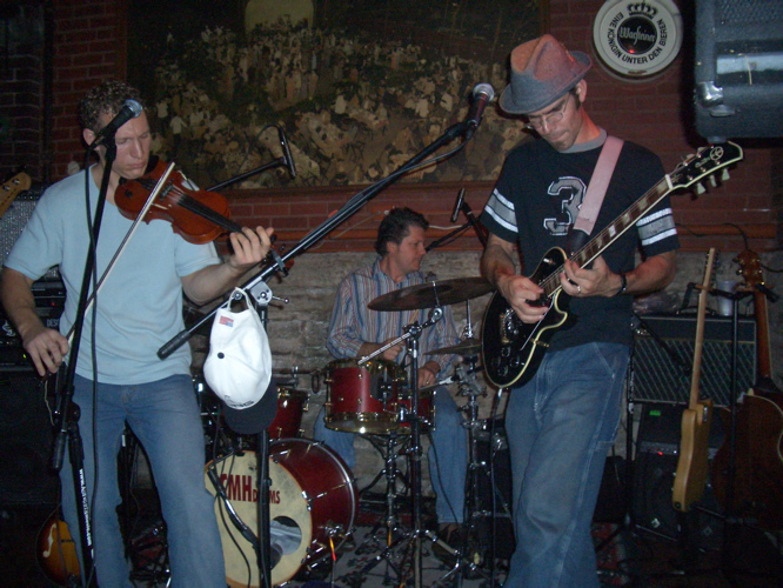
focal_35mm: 35
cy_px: 294
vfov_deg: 40.7
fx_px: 792
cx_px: 392
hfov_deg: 52.6
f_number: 2.6
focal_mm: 5.8
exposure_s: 1/60
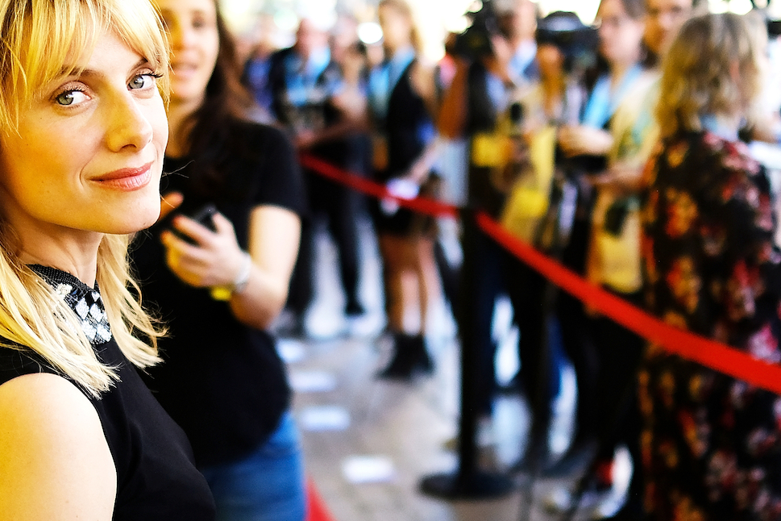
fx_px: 1128
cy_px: 231
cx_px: 344
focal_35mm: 52
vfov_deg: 26.0
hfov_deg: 38.1
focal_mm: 23
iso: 500
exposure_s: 1/2000
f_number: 1.4
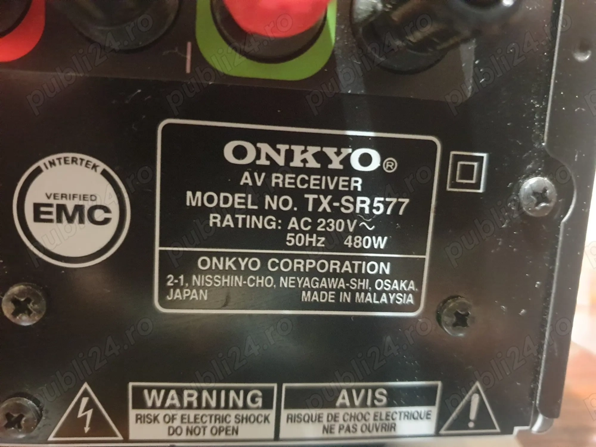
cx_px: 298
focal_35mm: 26
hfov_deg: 67.3
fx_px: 448
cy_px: 224
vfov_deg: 53.1
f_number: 1.5
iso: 1250
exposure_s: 1/6
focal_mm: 4.3
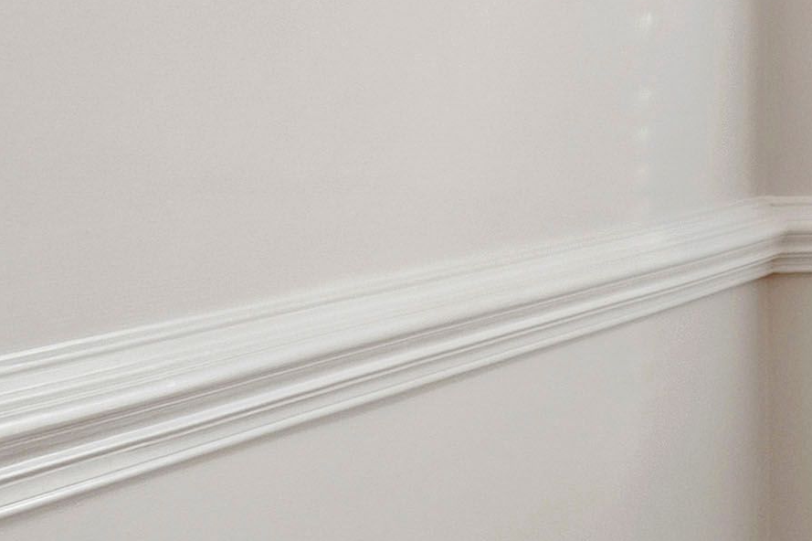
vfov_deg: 14.3
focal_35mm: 94
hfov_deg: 11.3
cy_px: -13
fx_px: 2119
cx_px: 2468
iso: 100
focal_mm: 10
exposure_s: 1/2.5
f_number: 8
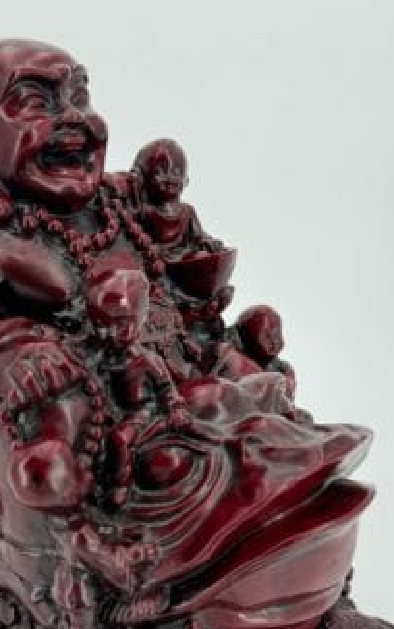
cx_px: 145
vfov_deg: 38.7
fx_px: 893
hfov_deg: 24.8
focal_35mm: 52
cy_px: 383
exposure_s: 1/782
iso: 80
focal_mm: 6.86
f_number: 1.78
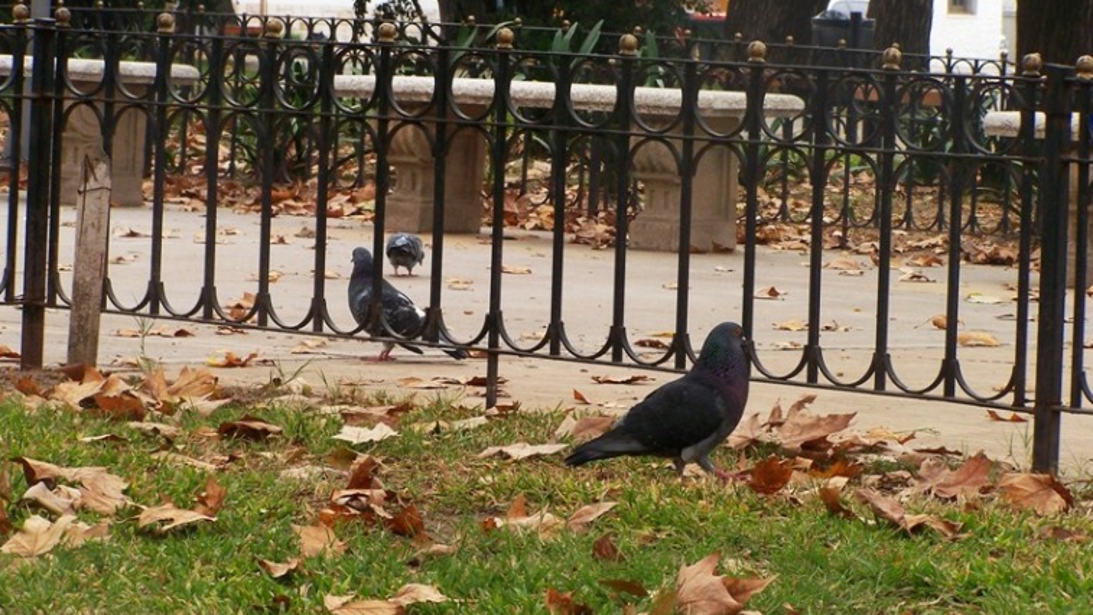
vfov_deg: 8.0
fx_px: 4406
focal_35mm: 152
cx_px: 546
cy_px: 381
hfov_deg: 14.1
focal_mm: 23.1
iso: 80
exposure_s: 1/80
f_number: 5.6
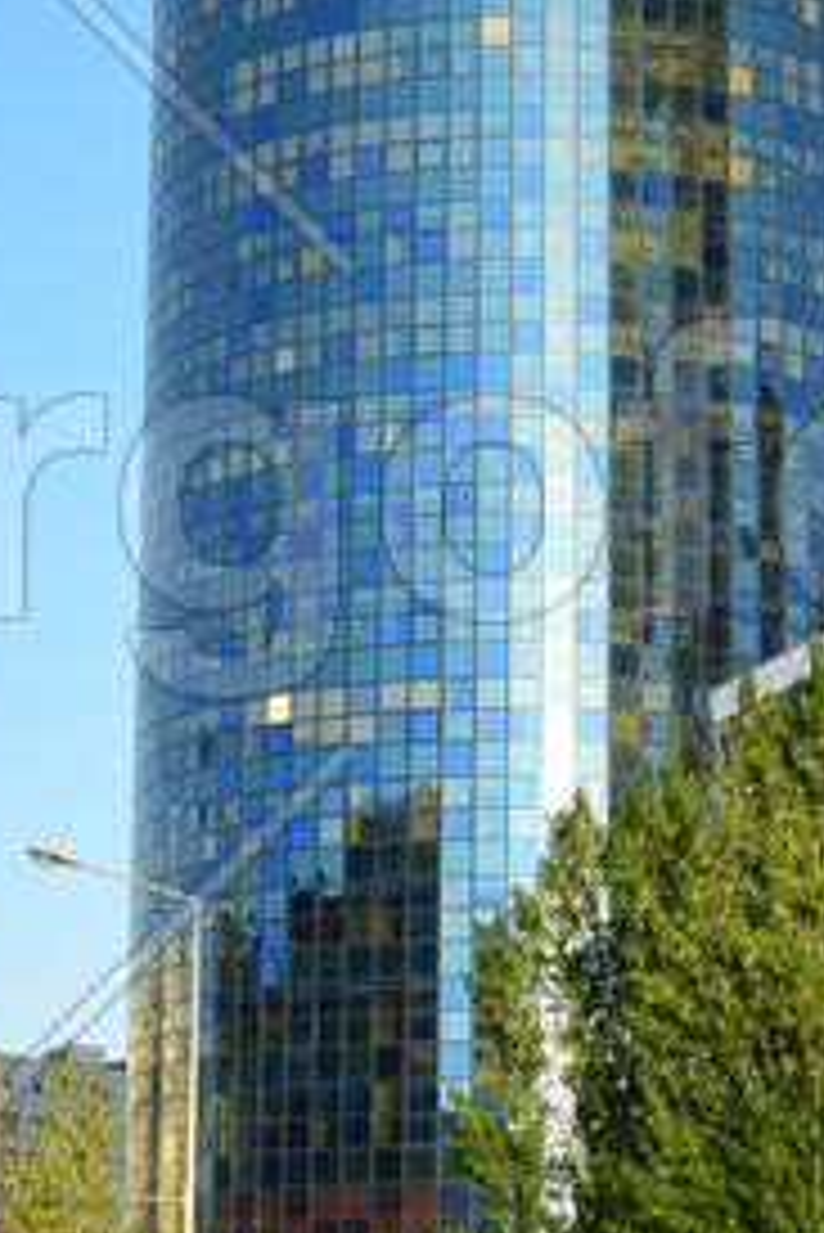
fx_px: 3808
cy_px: 508
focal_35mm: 111
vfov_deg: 18.4
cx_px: 588
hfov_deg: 12.3
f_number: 8
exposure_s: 1/80
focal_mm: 35
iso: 100
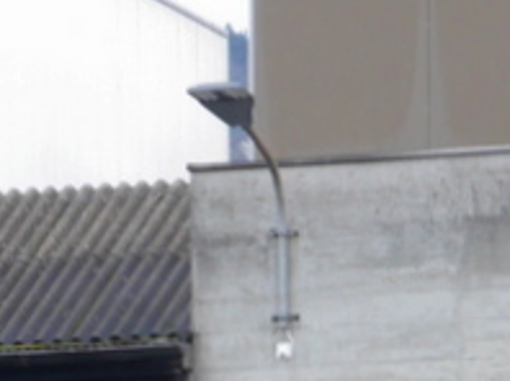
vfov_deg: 3.4
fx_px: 6254
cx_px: -144
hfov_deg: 4.7
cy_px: 942
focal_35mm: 425
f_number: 5.6
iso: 640
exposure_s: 1/80
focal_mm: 42
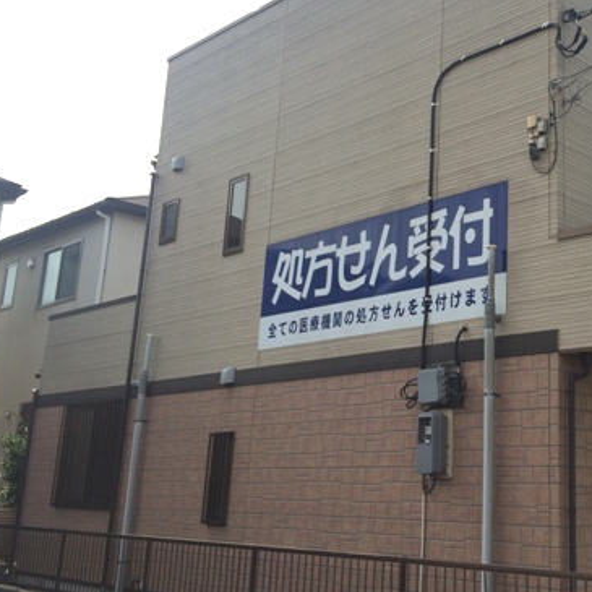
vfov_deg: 37.5
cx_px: 496
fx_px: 871
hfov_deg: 36.0
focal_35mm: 45
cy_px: 256
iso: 32
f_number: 2.2
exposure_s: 1/1953
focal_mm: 4.15
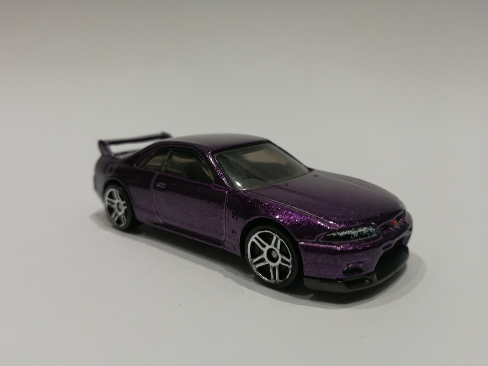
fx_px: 381
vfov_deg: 51.3
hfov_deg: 65.3
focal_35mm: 27
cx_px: 244
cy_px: 183
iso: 100
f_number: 2.2
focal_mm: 3.95
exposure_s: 1/50
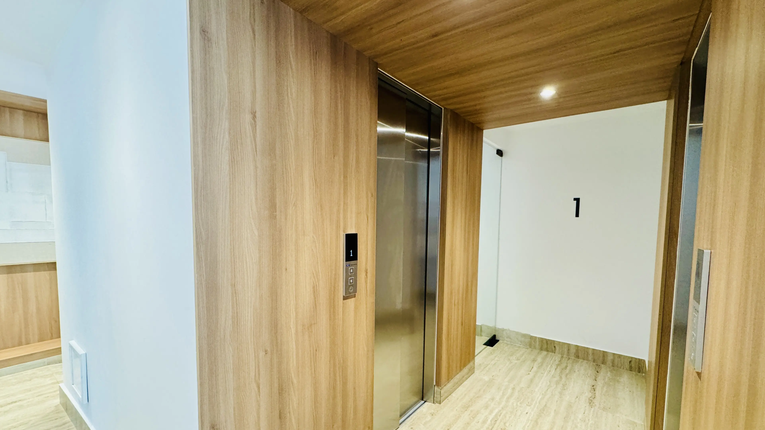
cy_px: 242
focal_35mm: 16
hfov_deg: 99.3
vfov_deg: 66.8
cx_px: 398
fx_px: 325
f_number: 2.2
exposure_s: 1/60
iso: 500
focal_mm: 2.22
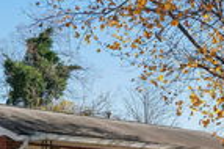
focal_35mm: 93
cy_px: 183
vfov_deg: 14.2
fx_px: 578
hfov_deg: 21.8
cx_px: 163
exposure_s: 1/2000
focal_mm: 26
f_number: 8
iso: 1250
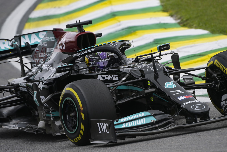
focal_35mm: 560
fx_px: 3531
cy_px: 76
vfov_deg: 2.5
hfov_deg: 3.7
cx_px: 114
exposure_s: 1/1600
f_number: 8
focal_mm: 560
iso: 400
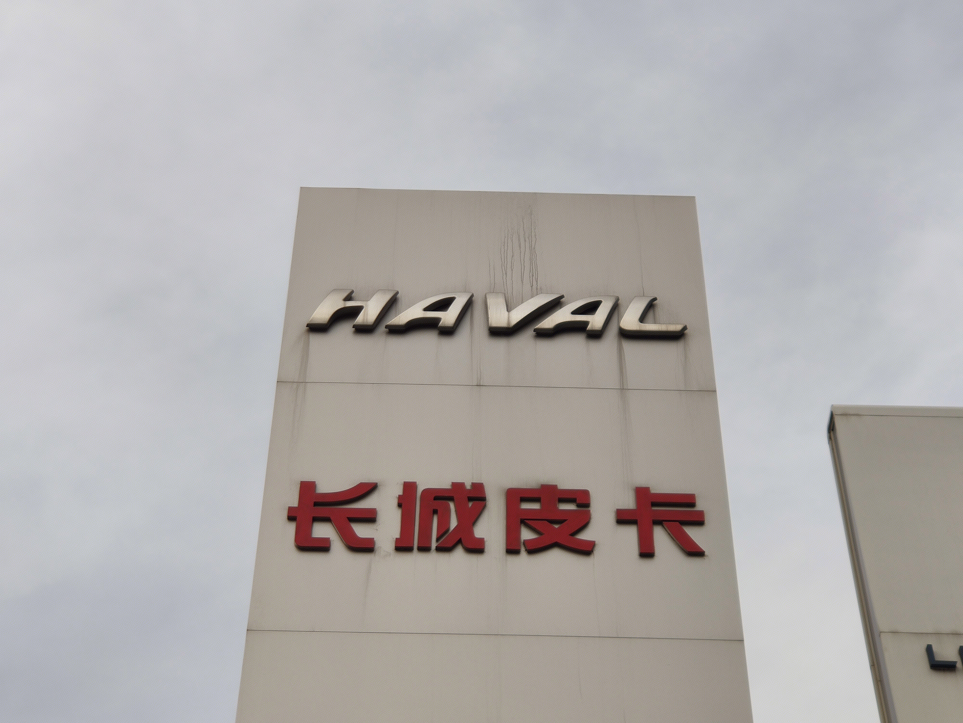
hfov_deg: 29.4
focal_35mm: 66
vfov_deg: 22.3
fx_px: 1836
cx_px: 482
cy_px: 362
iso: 100
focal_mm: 6.22
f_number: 2.2
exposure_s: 1/590
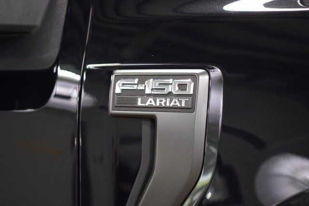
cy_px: 103
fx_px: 901
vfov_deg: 13.0
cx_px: 154
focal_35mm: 105
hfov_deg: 19.5
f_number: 2.8
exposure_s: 1/80
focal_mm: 70
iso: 1600
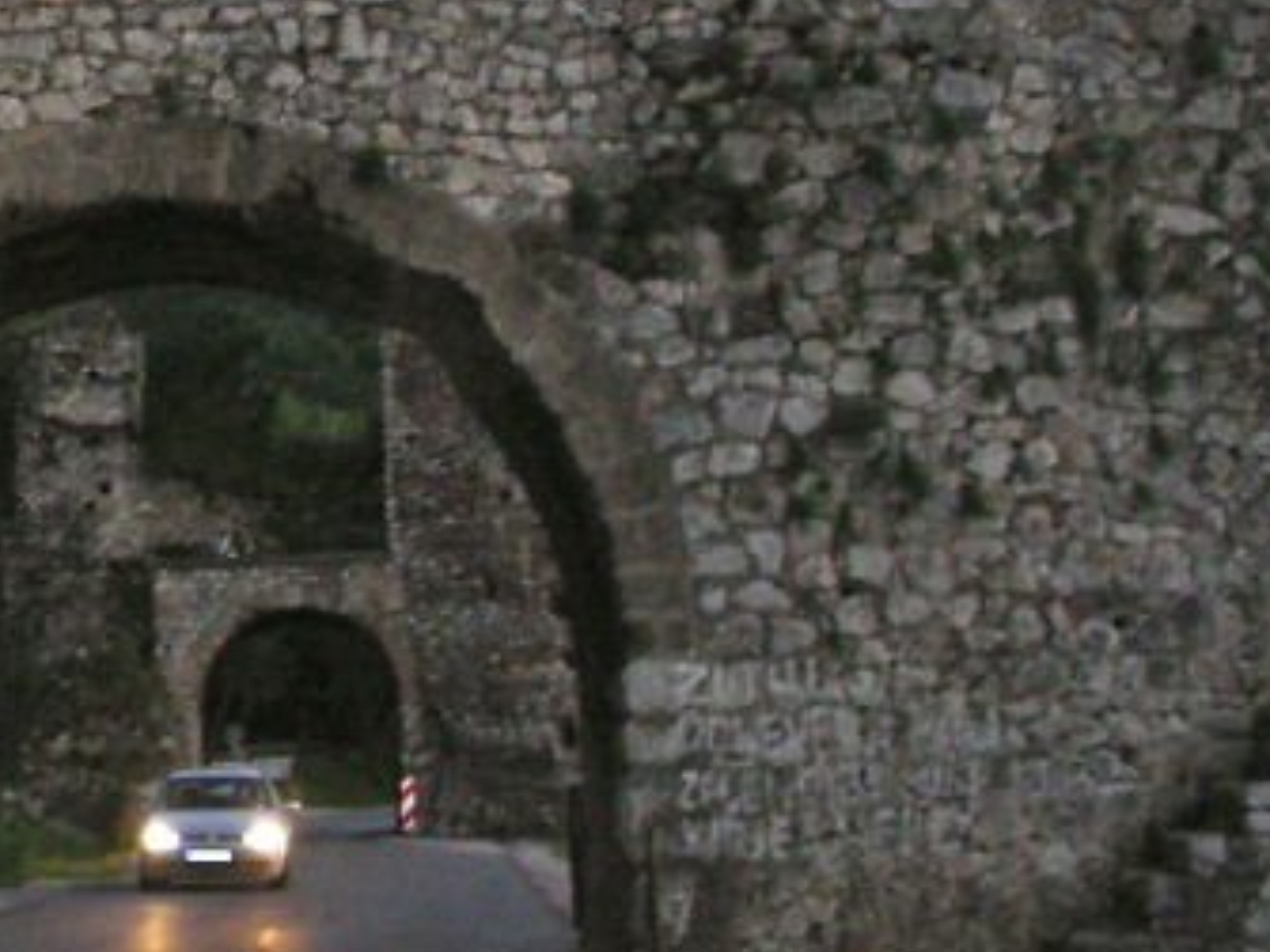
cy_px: 349
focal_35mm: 92
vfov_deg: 16.0
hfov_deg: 20.4
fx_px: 3374
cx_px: -106
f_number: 3
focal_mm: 5.8
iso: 200
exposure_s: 1/60.1
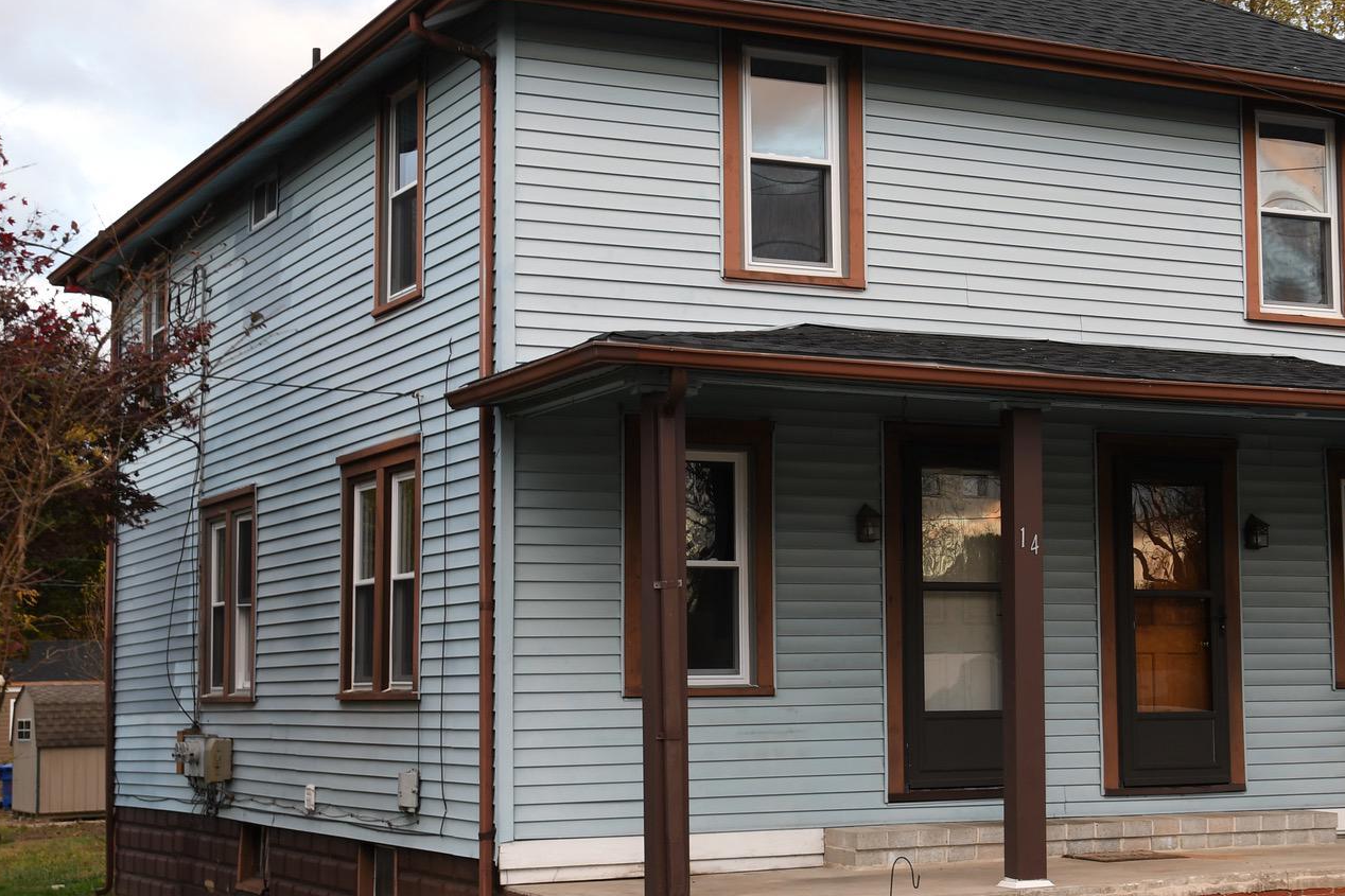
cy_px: 449
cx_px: 896
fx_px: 2353
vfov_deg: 21.6
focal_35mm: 63
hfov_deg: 31.6
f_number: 8
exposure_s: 1/20
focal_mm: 26
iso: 100
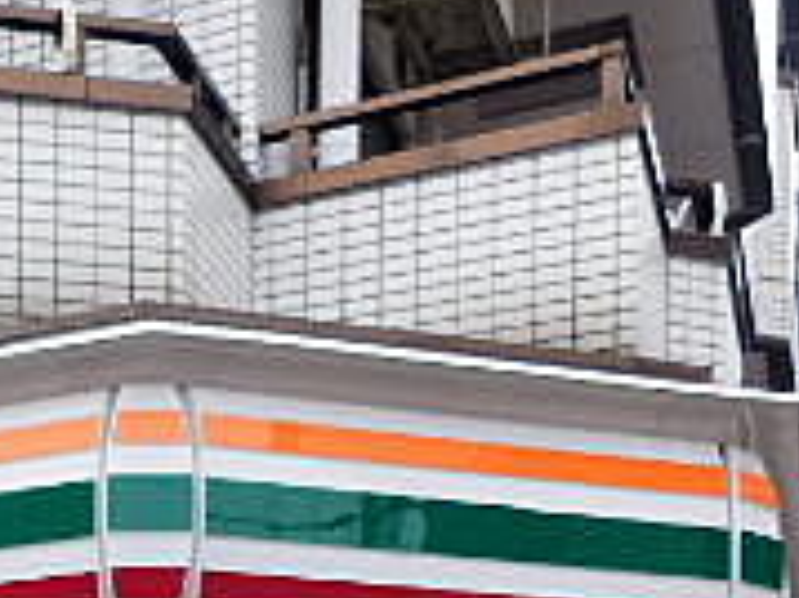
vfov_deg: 15.1
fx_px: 1984
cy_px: 1044
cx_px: -272
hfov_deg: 20.6
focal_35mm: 86
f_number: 3
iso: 80
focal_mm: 4.2
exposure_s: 1/500
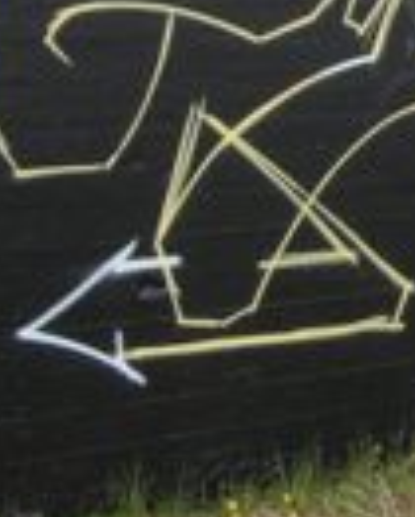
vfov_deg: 14.7
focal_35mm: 130
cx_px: 956
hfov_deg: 10.4
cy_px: 97
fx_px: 1994
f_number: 4.3
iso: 64
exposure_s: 1/140
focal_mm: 7.5
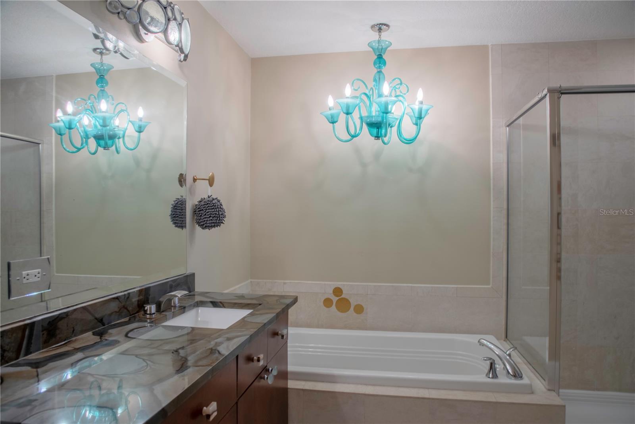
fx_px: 423
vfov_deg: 53.1
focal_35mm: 24
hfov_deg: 73.7
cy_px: 212
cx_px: 318
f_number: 10
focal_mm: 24
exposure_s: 1/30
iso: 200
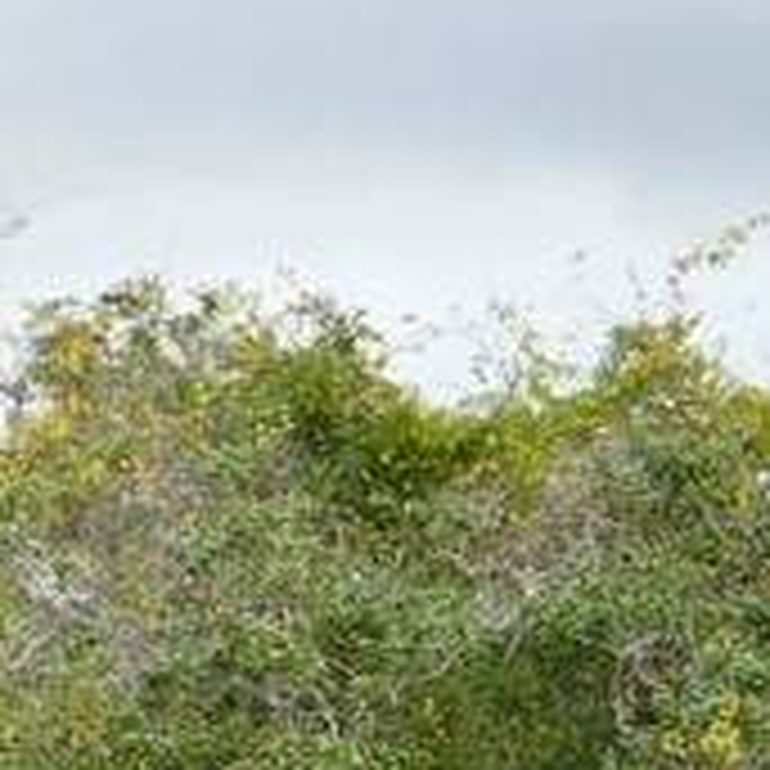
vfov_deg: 14.0
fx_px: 3070
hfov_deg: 12.8
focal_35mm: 122
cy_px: 815
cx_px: 1441
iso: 125
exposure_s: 1/640
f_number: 3
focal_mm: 4
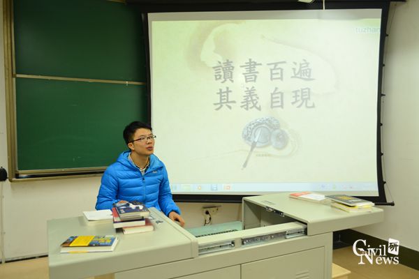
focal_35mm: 30
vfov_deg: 43.6
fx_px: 349
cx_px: 210
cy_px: 140
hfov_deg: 61.9
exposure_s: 1/20
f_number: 4.5
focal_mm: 20
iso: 200
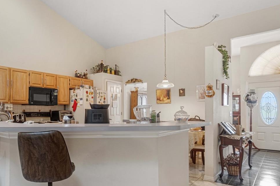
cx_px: 83
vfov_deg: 50.8
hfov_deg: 68.5
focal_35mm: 25
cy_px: 115
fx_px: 194
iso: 100
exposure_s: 1.6
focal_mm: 10
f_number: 9
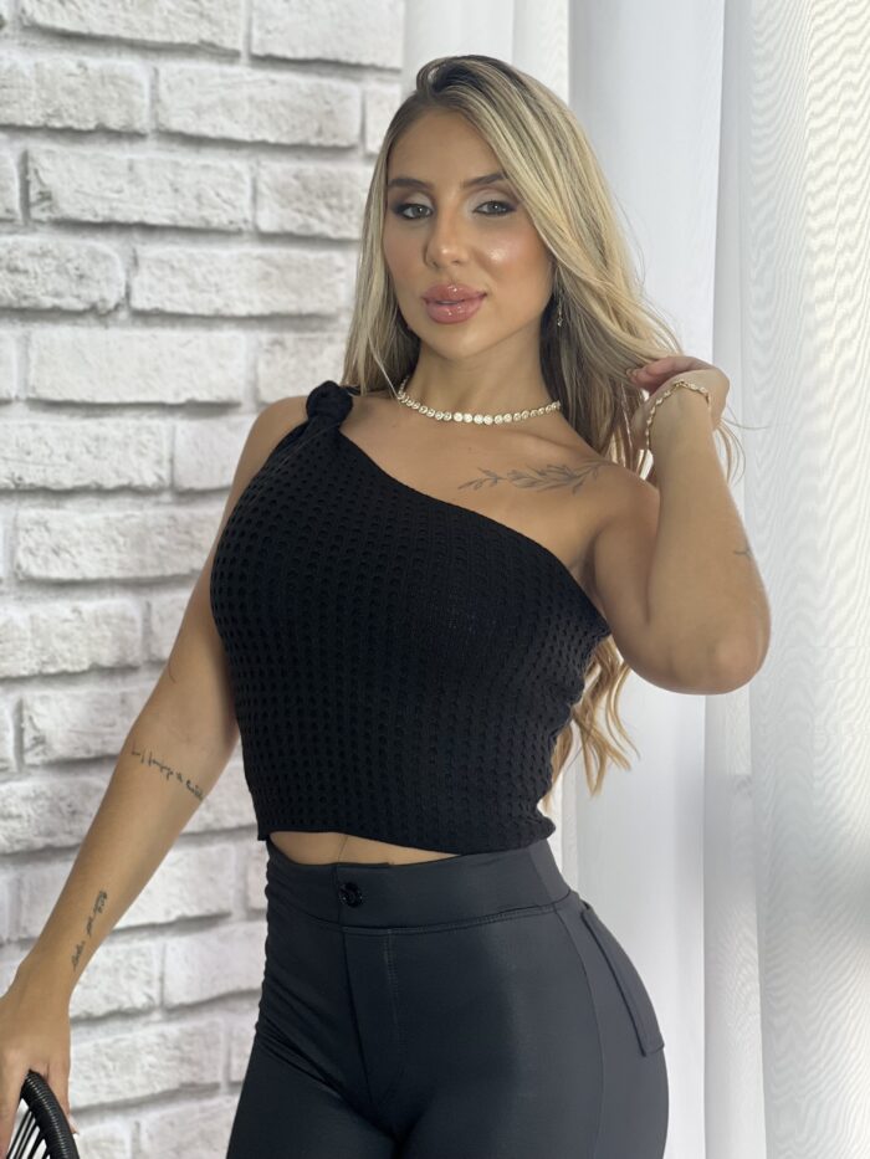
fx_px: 2580
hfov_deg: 19.1
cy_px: 580
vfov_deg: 25.3
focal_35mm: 77
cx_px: 435
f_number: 2.8
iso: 160
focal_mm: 9
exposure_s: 1/120
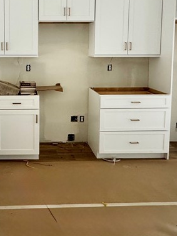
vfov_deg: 47.8
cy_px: 71
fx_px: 259
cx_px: 31
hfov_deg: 36.3
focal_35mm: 38
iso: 250
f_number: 2.2
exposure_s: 1/99
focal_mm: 2.22
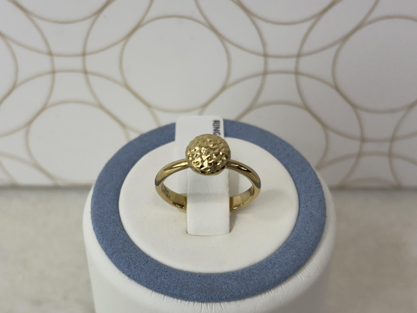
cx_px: 207
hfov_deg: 27.8
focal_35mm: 70
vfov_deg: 21.0
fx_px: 843
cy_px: 198
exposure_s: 1/100
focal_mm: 5.96
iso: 32
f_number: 1.6
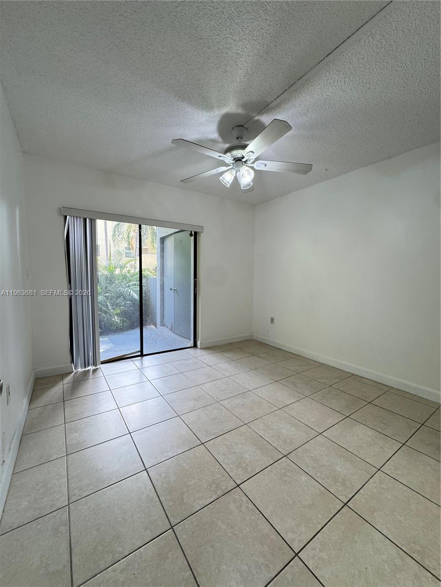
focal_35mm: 14
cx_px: 220
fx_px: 238
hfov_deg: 85.7
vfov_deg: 102.1
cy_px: 294
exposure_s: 1/120
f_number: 2.2
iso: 160
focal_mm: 2.22
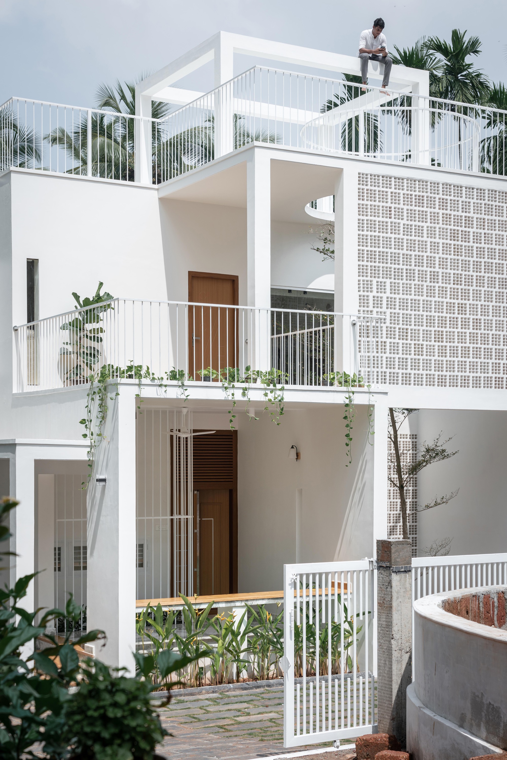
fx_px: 1056
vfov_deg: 39.6
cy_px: 380
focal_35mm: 50
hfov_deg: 27.0
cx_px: 254
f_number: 8
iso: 100
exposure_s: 1/250
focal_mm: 50
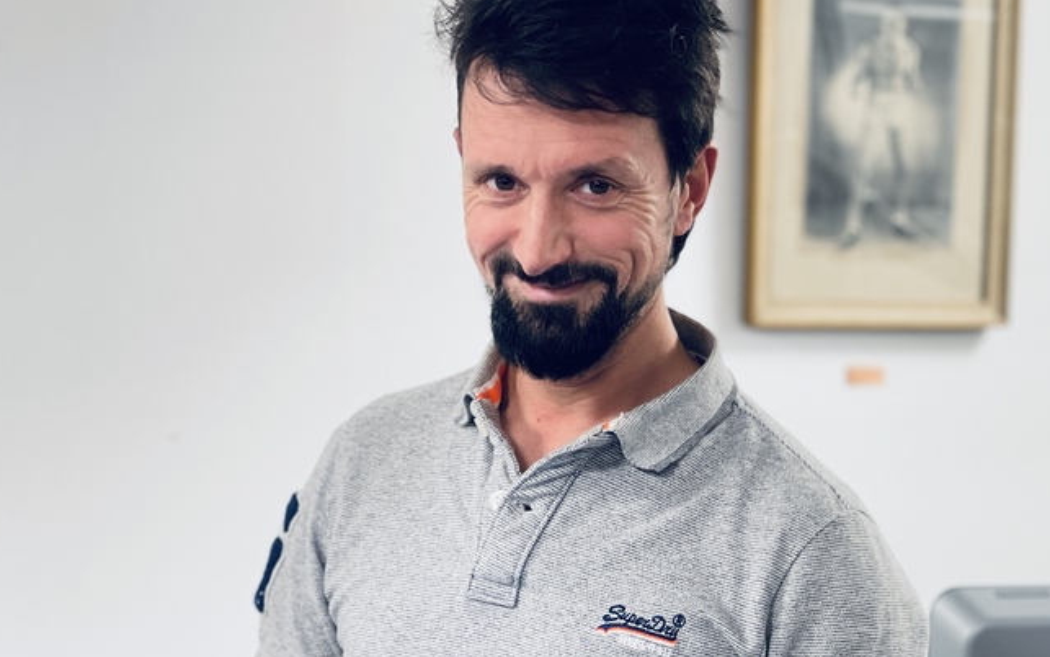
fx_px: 3091
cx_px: 759
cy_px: 549
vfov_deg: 12.1
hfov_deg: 19.2
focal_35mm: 108
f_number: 2.2
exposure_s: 1/33
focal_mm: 7.5
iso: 160
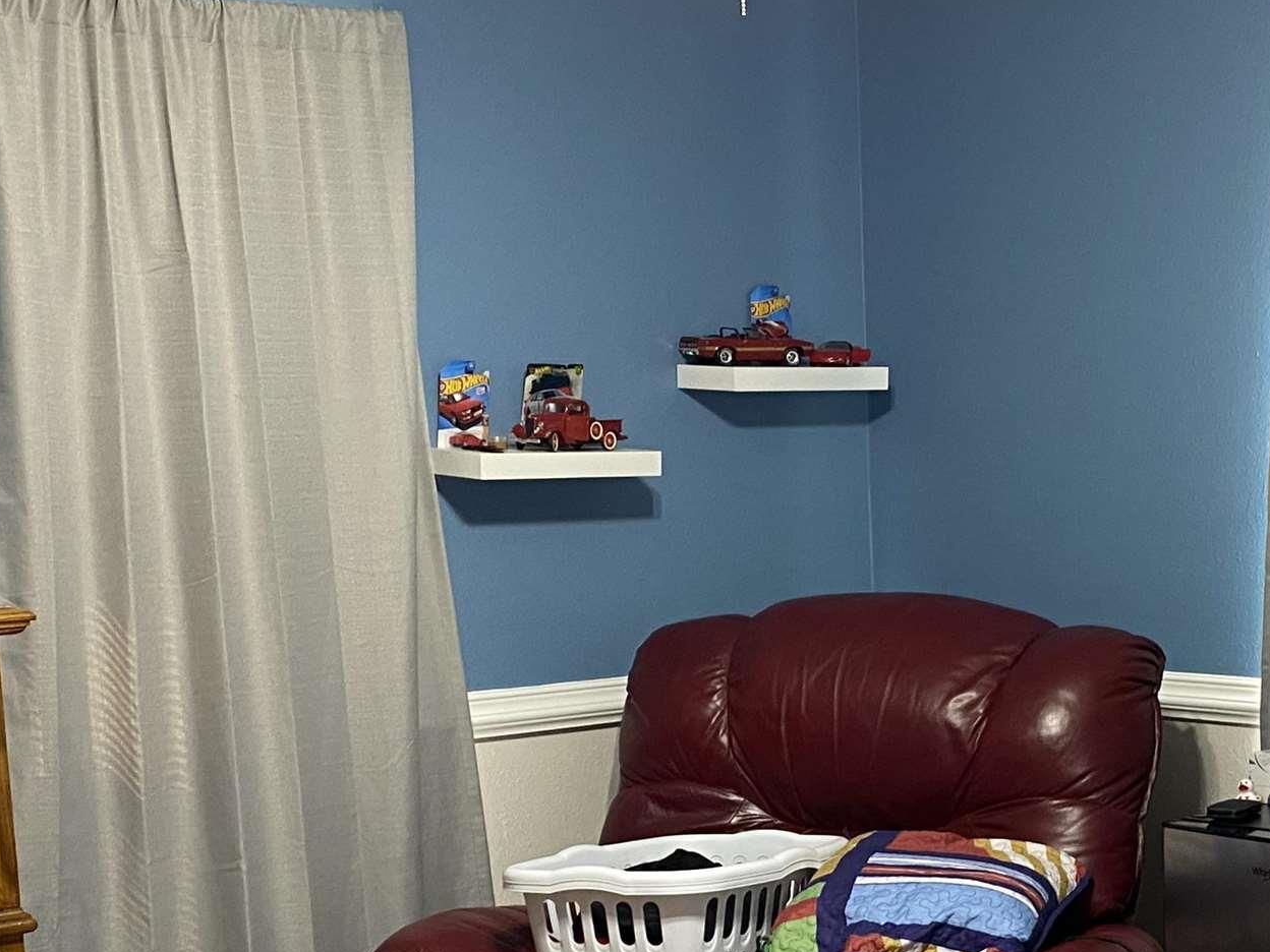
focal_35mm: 64
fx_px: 2348
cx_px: 960
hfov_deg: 29.8
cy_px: 859
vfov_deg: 22.4
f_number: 1.8
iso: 200
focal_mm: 4.25
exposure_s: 1/60
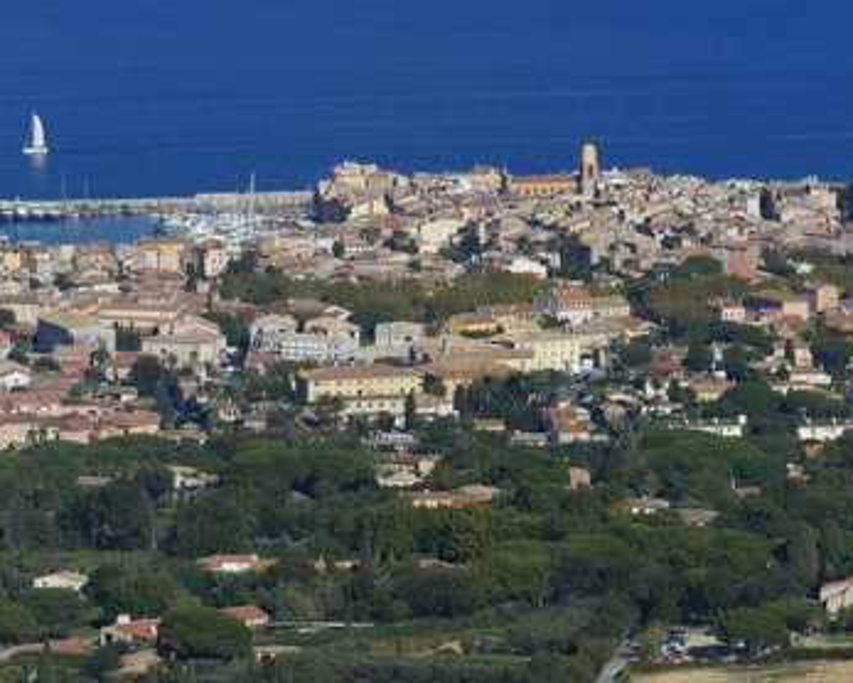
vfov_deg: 6.8
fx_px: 5734
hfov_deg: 8.5
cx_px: 457
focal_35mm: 227
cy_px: 342
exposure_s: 1/1250
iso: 800
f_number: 14
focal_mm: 200
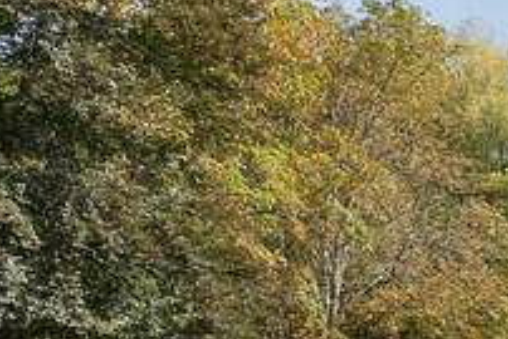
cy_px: 236
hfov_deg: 19.5
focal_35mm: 81
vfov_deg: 16.8
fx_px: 1144
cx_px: 885
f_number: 7.1
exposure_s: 1/2500
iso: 1250
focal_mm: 16
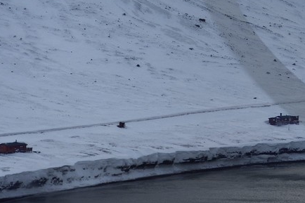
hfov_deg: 7.8
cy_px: -119
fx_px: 2185
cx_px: 465
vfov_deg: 5.3
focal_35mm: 258
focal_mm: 70
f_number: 5.6
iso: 200
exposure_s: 1/400
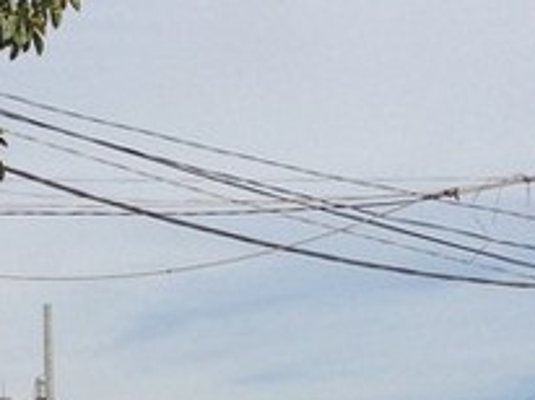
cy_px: 748
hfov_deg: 12.8
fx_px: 2377
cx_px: 114
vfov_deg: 9.1
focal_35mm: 154
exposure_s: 1/2710
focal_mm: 4.12
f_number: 2.4
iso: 50
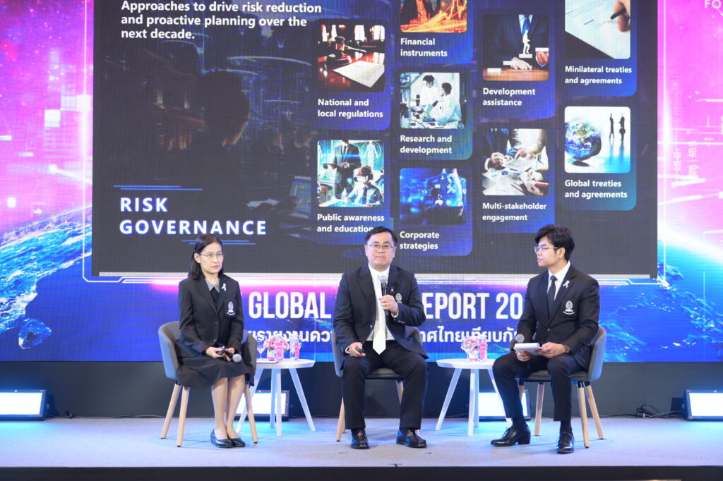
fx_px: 1405
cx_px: 362
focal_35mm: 70
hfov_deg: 28.9
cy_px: 240
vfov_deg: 19.4
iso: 500
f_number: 2.8
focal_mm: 70
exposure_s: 1/100
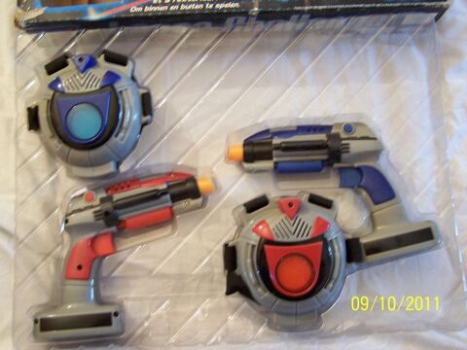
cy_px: 175
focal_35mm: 38
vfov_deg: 37.7
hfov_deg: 49.0
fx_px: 513
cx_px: 234
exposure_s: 1/8
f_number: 2.8
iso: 140
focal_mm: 6.3
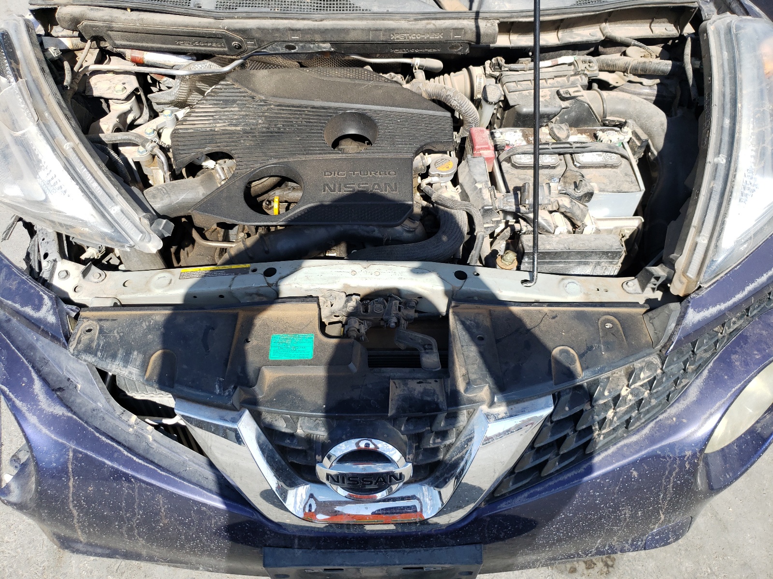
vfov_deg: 53.1
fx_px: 581
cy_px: 290
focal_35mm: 26
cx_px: 386
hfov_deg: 67.3
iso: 50
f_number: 1.5
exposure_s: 1/1429
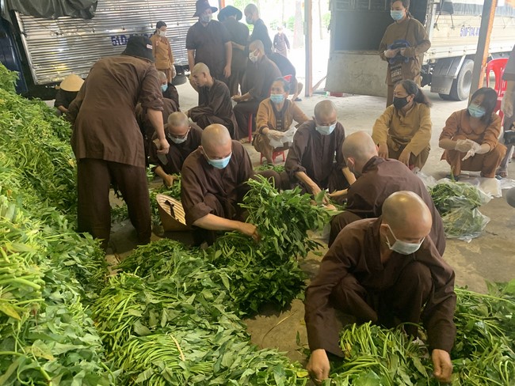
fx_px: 387
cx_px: 258
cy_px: 193
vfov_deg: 53.1
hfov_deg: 67.3
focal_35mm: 26
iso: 400
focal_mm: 4.25
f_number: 1.8
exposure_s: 1/60
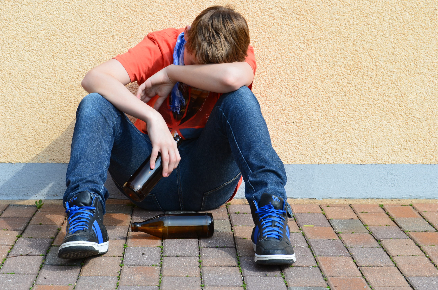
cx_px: 219
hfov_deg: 22.7
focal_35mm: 90
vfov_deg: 15.1
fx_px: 1093
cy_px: 145
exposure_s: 1/250
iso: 320
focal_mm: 60
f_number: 10
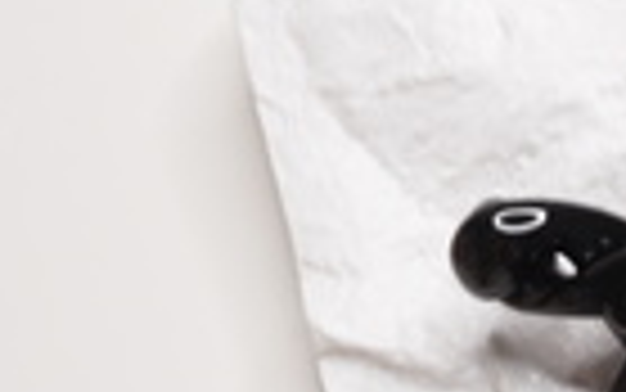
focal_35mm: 158
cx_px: 1027
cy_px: 478
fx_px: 2697
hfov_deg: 12.4
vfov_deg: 8.2
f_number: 8
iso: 200
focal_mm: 30
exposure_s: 1/15
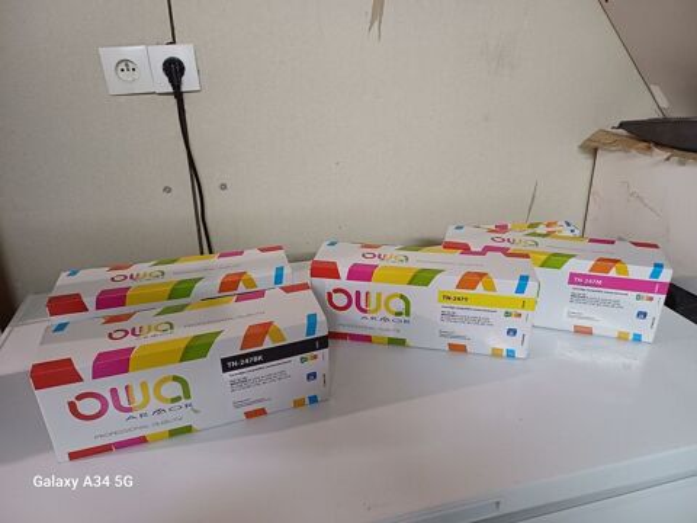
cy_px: 262
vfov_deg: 54.9
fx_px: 503
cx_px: 348
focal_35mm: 25
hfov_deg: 69.4
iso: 500
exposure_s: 1/25
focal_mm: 4.65
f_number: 1.8
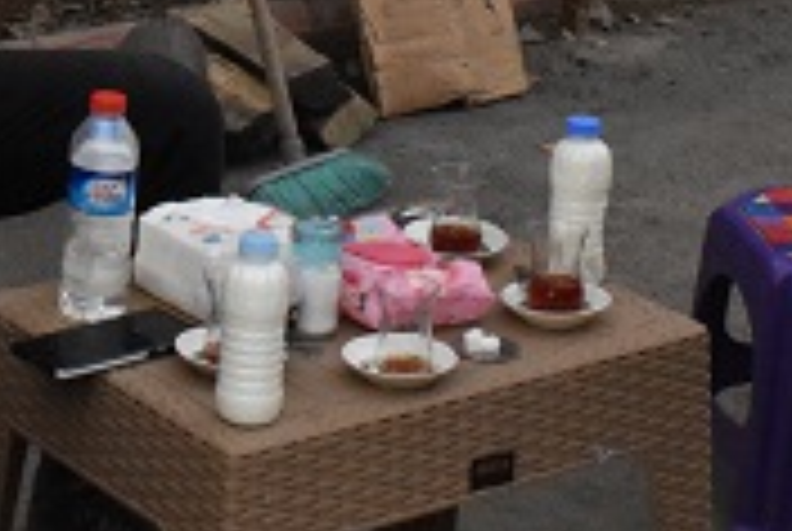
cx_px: 162
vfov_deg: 9.8
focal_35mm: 138
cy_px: -216
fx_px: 3034
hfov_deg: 14.8
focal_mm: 27
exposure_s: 1/1250
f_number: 18
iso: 5000
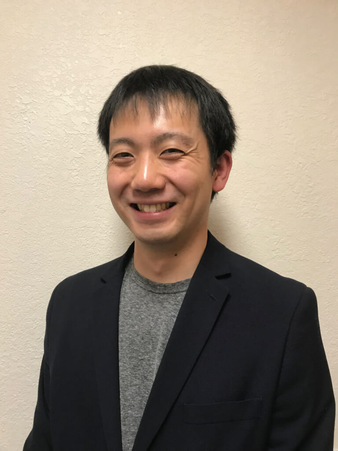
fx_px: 365
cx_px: 169
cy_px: 226
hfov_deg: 49.7
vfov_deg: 63.4
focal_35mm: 28
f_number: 1.8
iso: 40
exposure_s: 1/30
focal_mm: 3.99
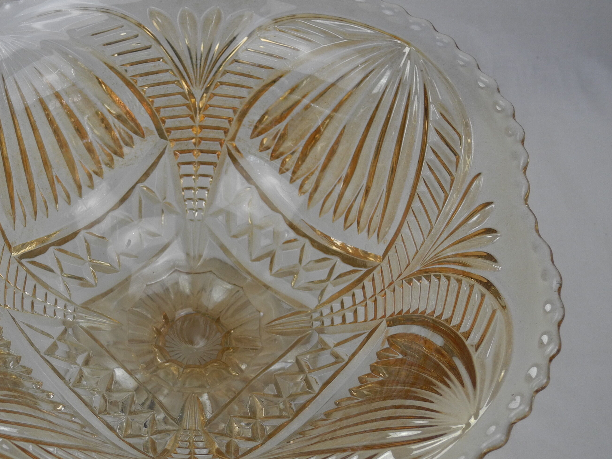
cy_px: 240
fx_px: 937
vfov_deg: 27.5
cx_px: 192
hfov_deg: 35.7
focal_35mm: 53
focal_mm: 8.1
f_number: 3.2
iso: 100
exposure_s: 1/212
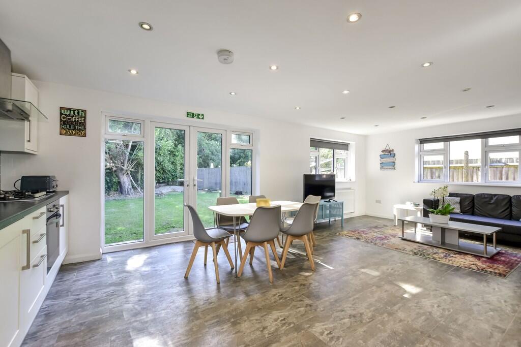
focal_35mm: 15
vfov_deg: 77.3
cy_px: 174
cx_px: 260
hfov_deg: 100.4
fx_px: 217
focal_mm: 10
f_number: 8
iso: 640
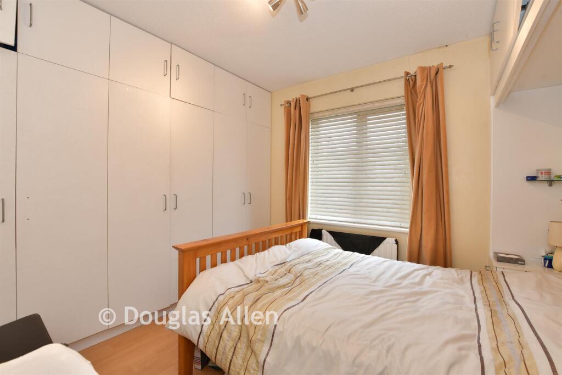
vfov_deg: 77.3
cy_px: 188
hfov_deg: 100.4
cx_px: 281
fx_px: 234
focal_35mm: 15
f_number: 8
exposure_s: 1/1.3
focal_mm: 10
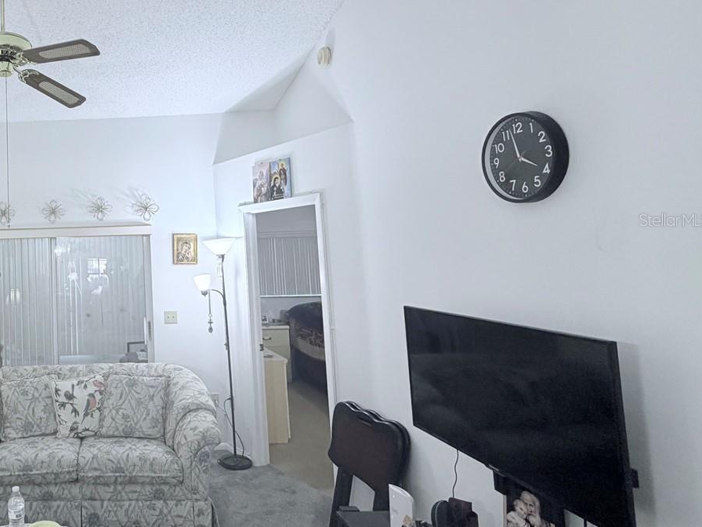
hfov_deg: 60.2
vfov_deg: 54.6
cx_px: 86
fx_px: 507
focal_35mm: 25
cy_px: 220
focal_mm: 2.22
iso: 250
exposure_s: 1/60
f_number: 2.2
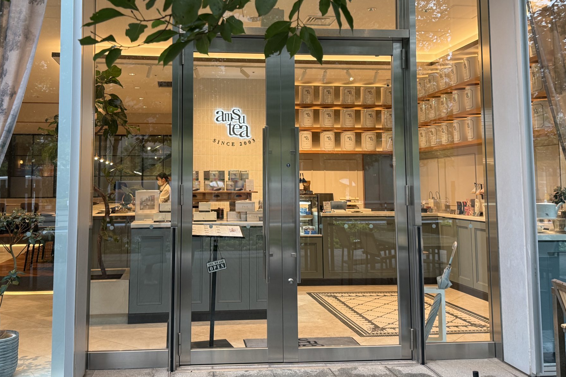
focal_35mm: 36
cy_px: 136
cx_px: 247
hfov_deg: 53.0
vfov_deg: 36.6
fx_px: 566
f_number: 1.78
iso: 200
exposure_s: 1/100
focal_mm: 6.76
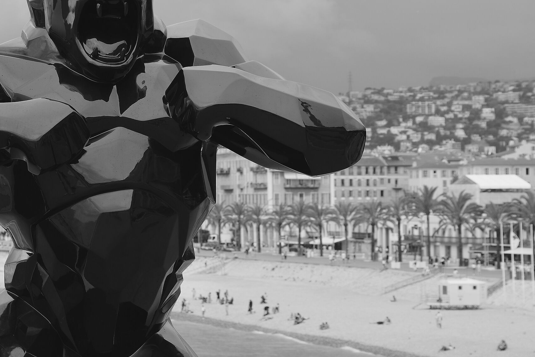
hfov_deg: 15.6
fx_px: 1947
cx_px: 220
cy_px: 108
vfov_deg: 10.5
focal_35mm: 131
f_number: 8
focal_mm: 62
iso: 100
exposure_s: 1/125
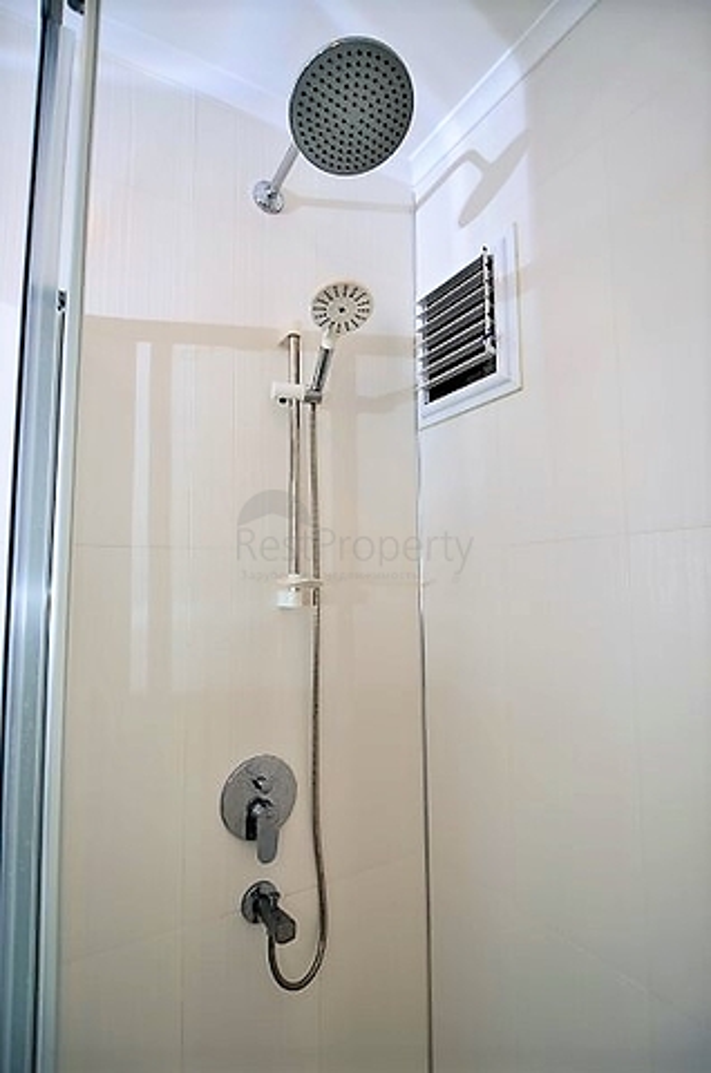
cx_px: 356
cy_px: 536
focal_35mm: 18
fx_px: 536
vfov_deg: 90.1
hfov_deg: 67.2
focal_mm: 12
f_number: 4
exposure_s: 1/60
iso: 100
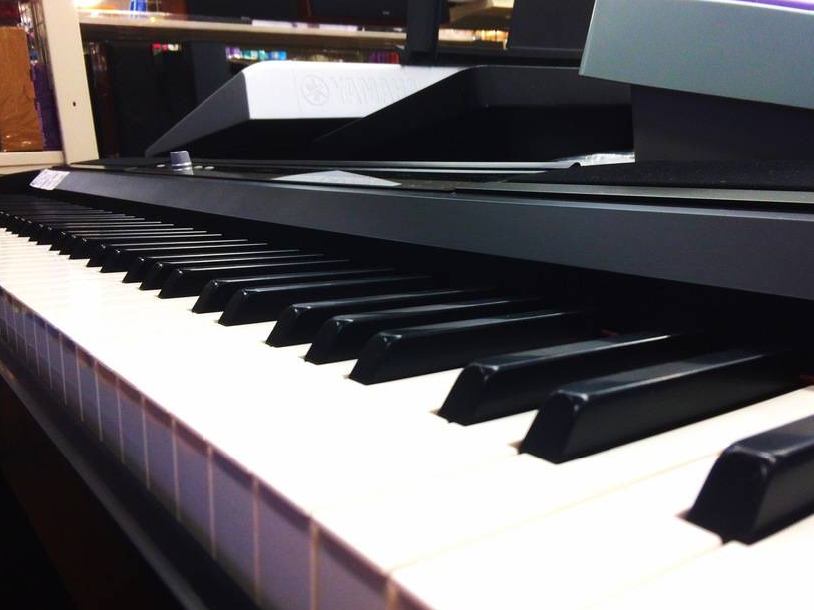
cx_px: 443
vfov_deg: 44.1
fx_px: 752
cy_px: 320
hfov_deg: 56.7
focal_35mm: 32
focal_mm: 4.15
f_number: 2.2
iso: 32
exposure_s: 1/50
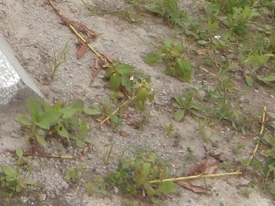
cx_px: -196
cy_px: -181
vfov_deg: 12.2
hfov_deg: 15.7
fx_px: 874
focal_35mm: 110
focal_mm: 4.2
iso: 100
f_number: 3
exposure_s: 1/640
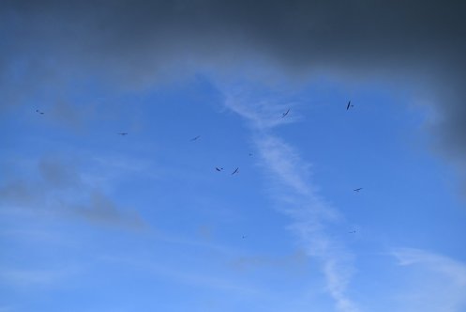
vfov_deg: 13.7
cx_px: 233
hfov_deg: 20.4
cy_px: 156
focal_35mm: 100
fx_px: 1295
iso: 1000
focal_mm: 100
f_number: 9
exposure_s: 1/4000
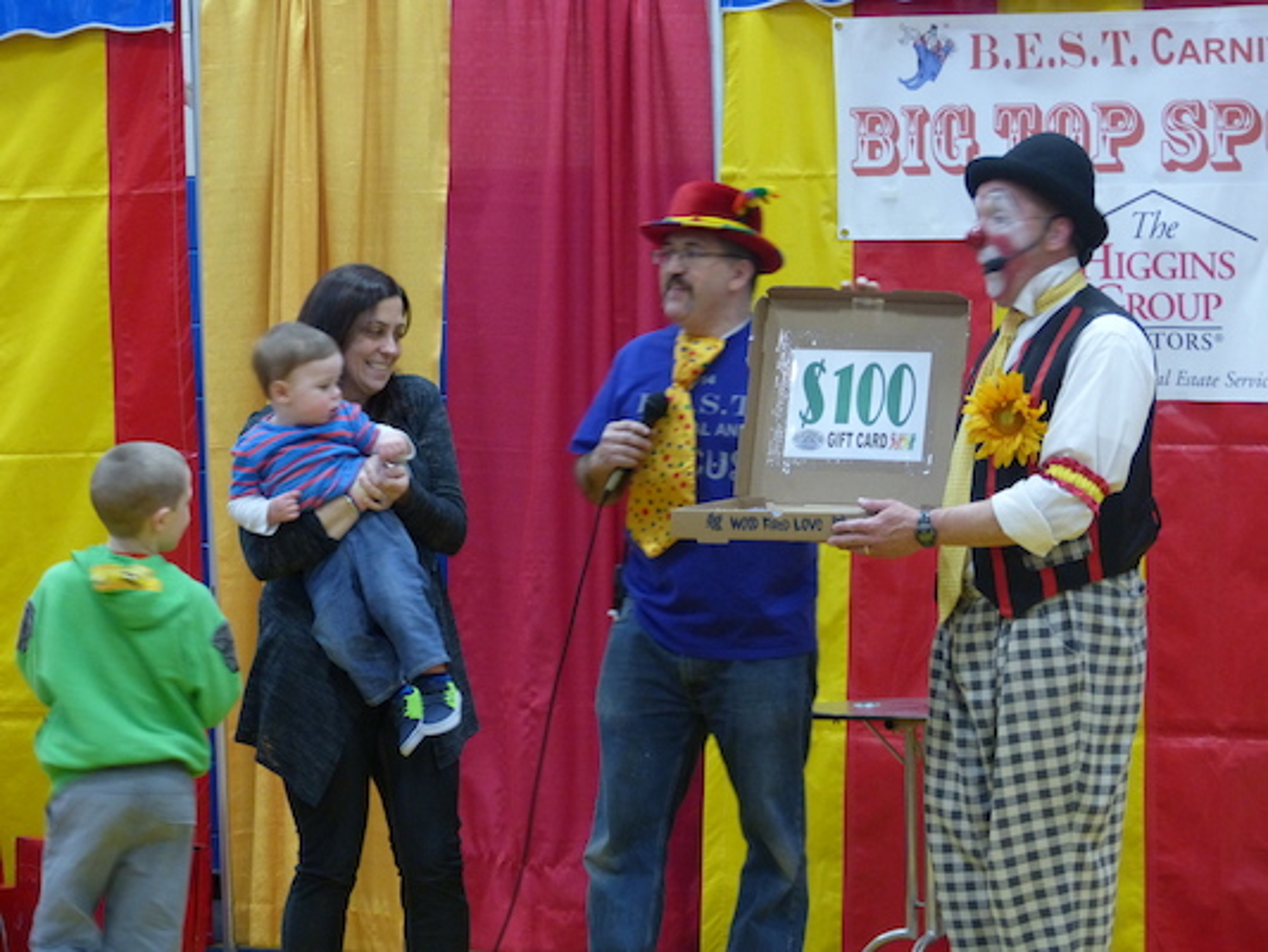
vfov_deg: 12.0
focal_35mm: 124
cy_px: 476
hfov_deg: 15.9
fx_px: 4543
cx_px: 634
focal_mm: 22.2
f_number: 2.8
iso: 400
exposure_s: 1/20
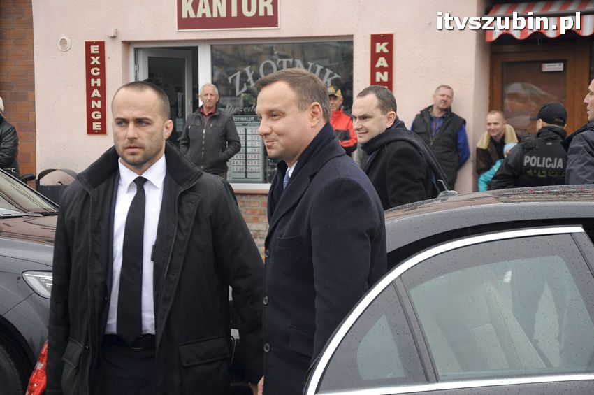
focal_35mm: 99
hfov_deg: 20.6
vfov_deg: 13.8
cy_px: 198
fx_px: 1632
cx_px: 297
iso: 800
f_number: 5.3
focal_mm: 66
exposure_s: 1/320
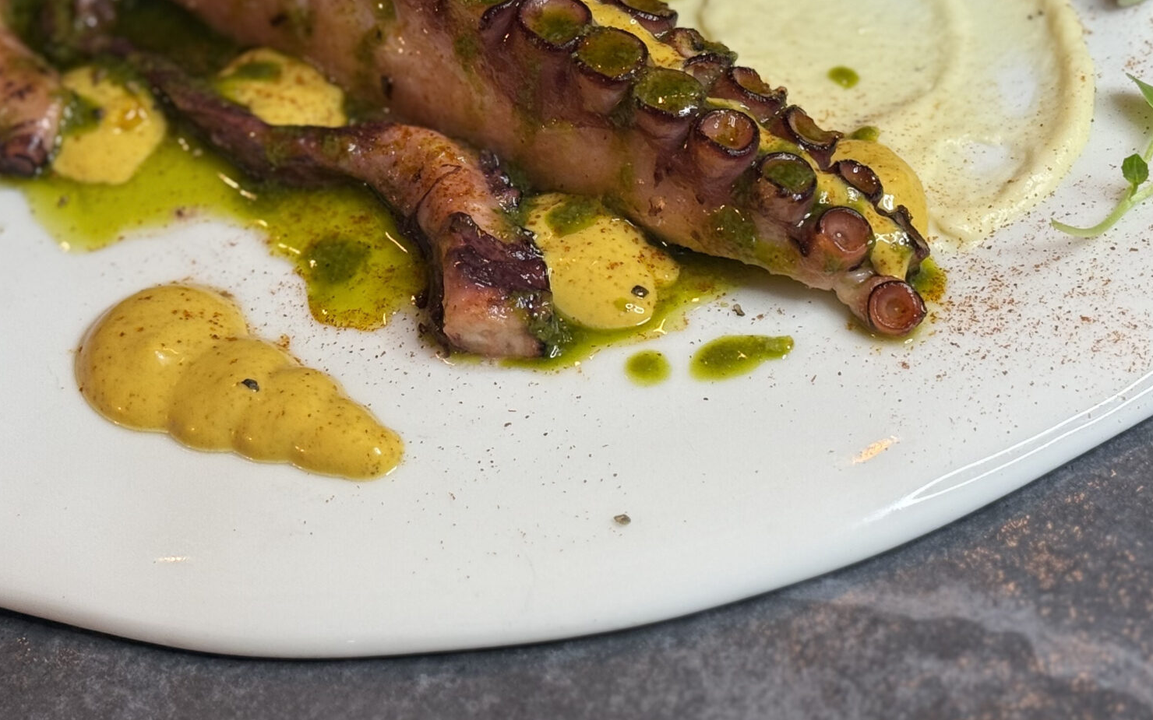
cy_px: 195
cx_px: 488
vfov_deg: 14.8
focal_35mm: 88
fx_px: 2765
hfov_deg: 23.5
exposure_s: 1/100
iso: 100
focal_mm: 6.76
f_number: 1.78
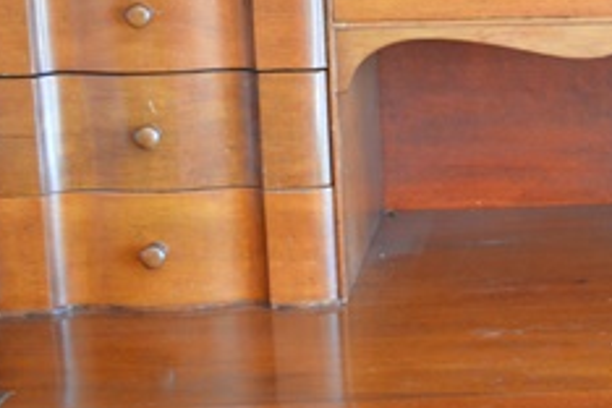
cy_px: 47
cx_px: 704
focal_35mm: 77
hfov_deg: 24.3
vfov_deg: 17.5
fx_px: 1309
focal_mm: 20
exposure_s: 1/40
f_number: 3.8
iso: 800
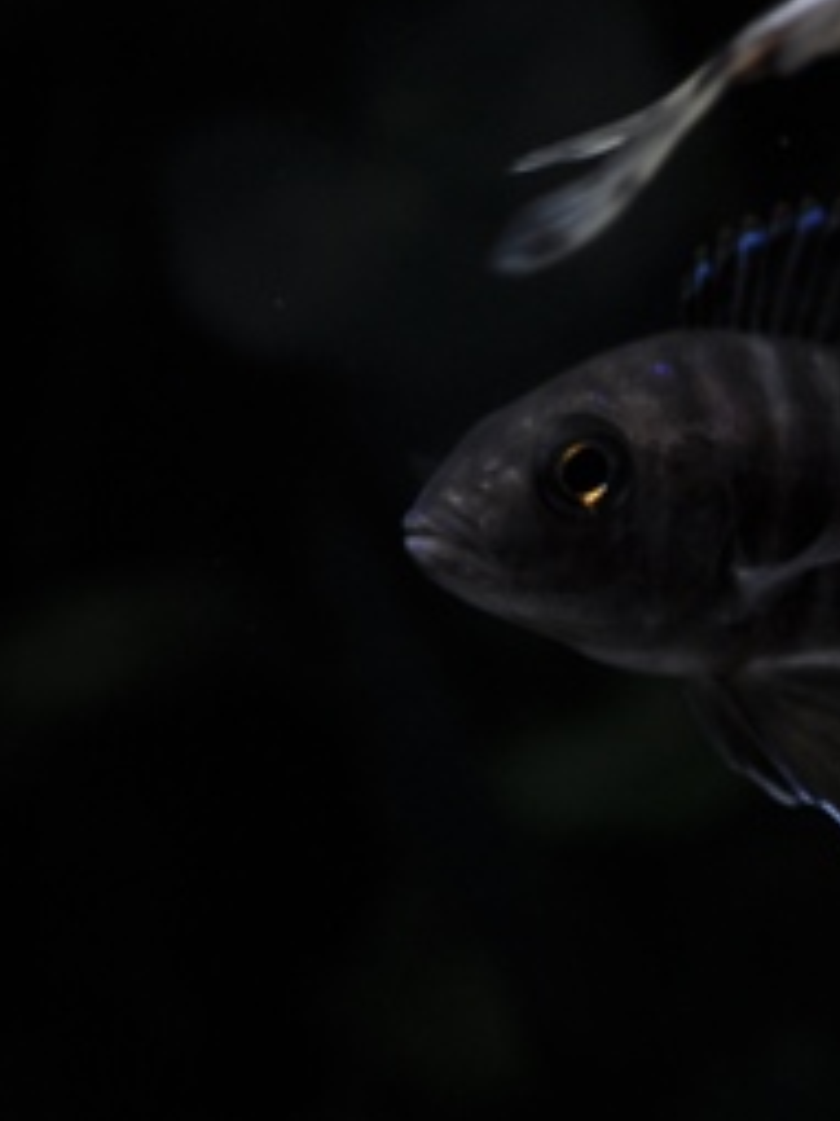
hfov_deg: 2.6
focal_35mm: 577
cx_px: 1223
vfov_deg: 3.4
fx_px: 18684
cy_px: 407
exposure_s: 1/60
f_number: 4.5
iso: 200
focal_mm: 170
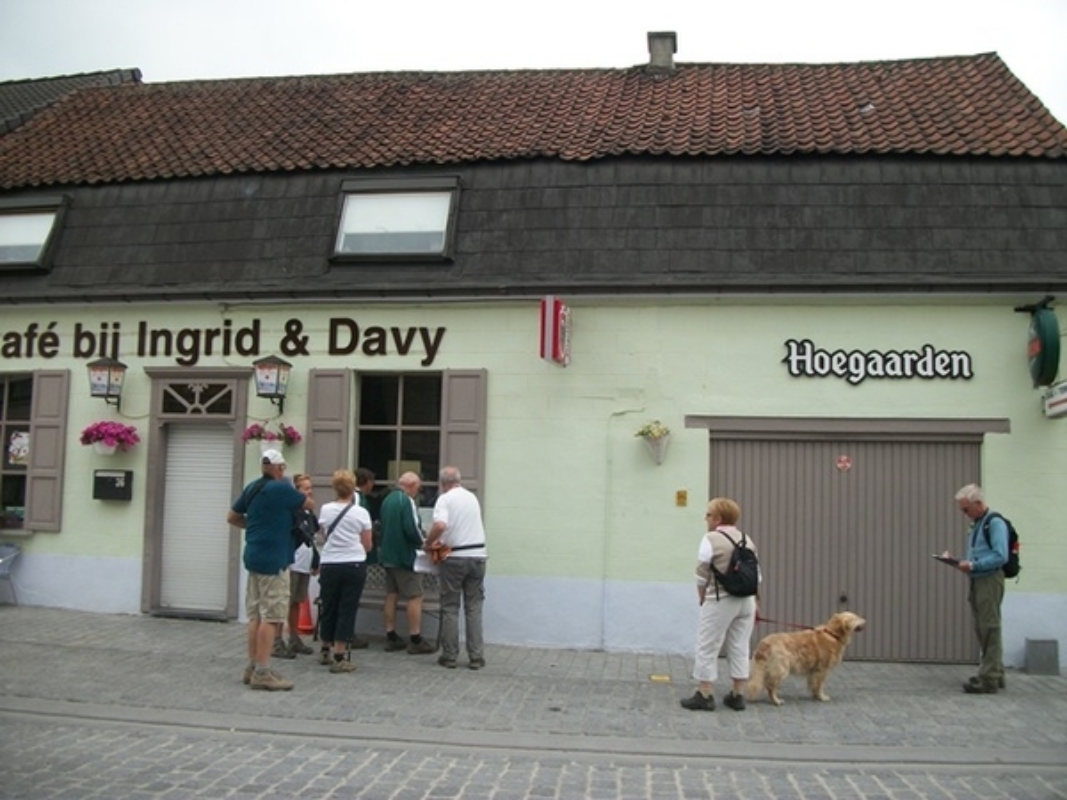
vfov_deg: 44.2
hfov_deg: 56.8
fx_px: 986
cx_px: 534
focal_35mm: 32
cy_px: 400
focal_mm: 5.7
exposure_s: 1/400
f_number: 2.9
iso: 80
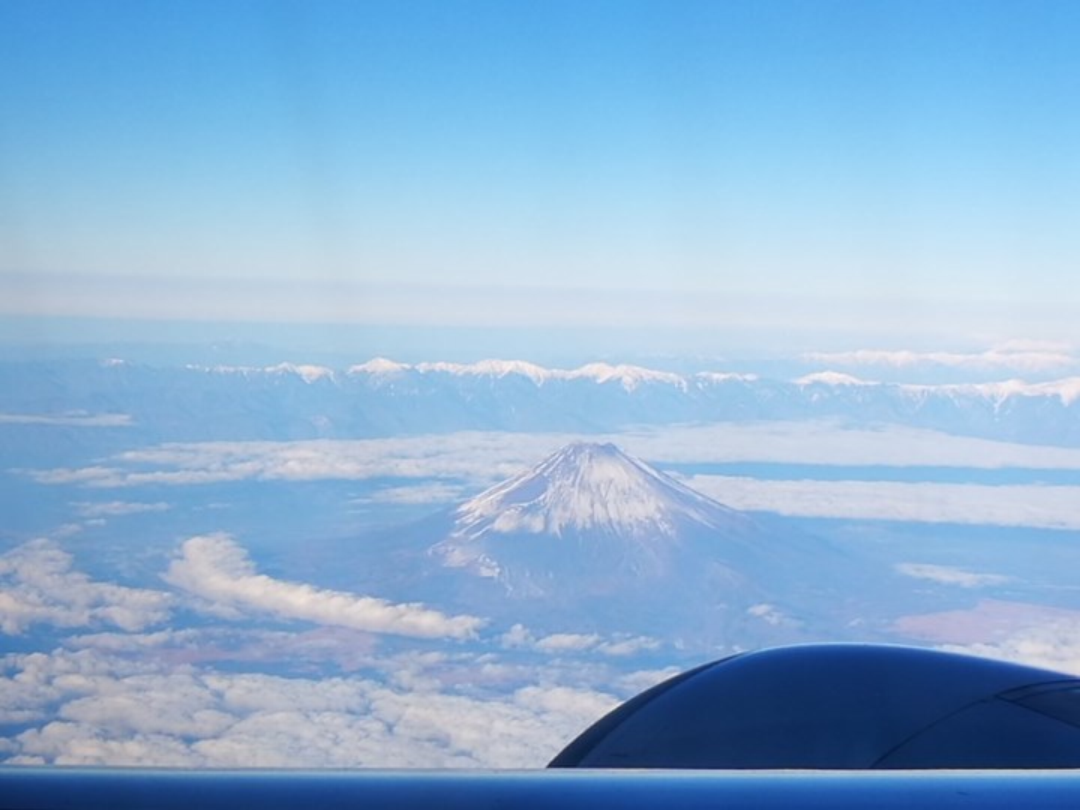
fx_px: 3370
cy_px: 405
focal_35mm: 108
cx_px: 540
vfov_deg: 13.7
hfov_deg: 18.2
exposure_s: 1/1053
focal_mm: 4.5
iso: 50
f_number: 2.2
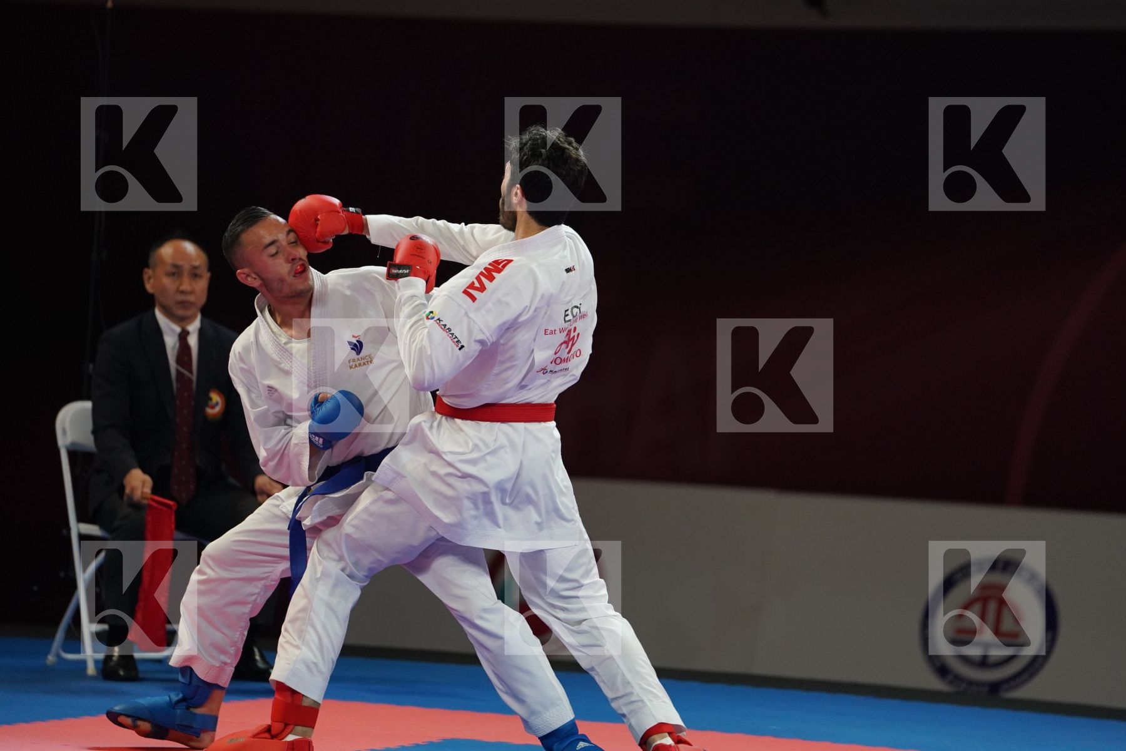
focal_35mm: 200
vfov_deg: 6.9
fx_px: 6255
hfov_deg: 10.3
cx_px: 563
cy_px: 376
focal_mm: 200
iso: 2000
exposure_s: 1/1000
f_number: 2.8
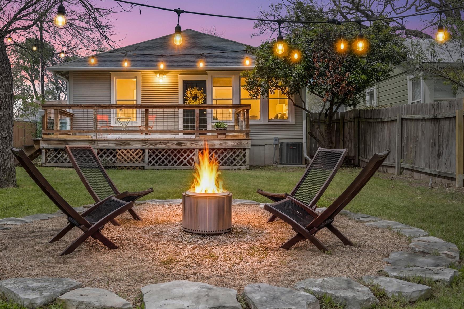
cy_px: 145
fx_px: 451
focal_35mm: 35
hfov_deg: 54.3
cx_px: 205
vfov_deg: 37.8
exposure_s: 1/3200
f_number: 8
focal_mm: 30
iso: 800
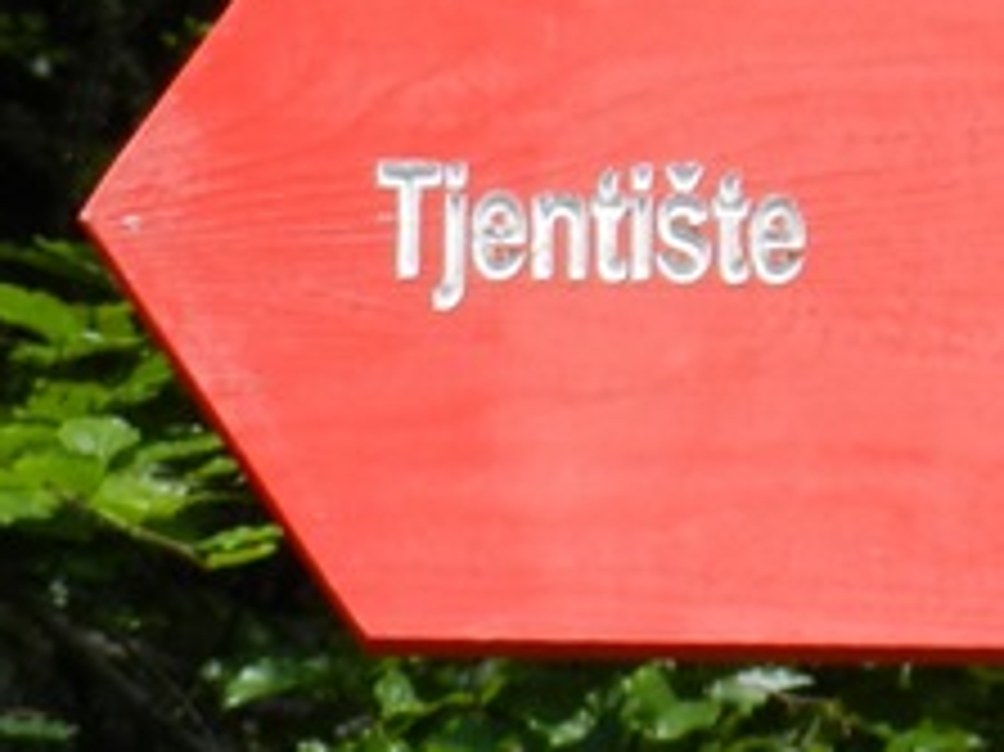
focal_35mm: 459
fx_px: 13306
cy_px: 513
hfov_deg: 4.3
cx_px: 1508
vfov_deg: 3.2
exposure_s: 1/640
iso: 160
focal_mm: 17.7
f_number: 4.6
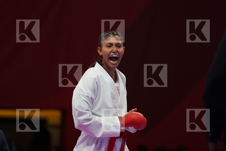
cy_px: 76
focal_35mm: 420
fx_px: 2636
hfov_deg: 4.9
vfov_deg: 3.3
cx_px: 113
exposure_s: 1/1000
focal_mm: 280
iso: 2500
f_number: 4
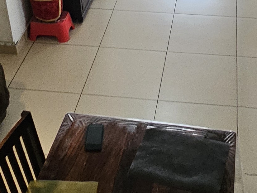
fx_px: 468
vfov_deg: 21.7
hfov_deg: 30.6
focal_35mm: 63
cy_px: -36
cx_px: 158
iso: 500
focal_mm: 2.2
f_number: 2.2
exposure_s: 1/30
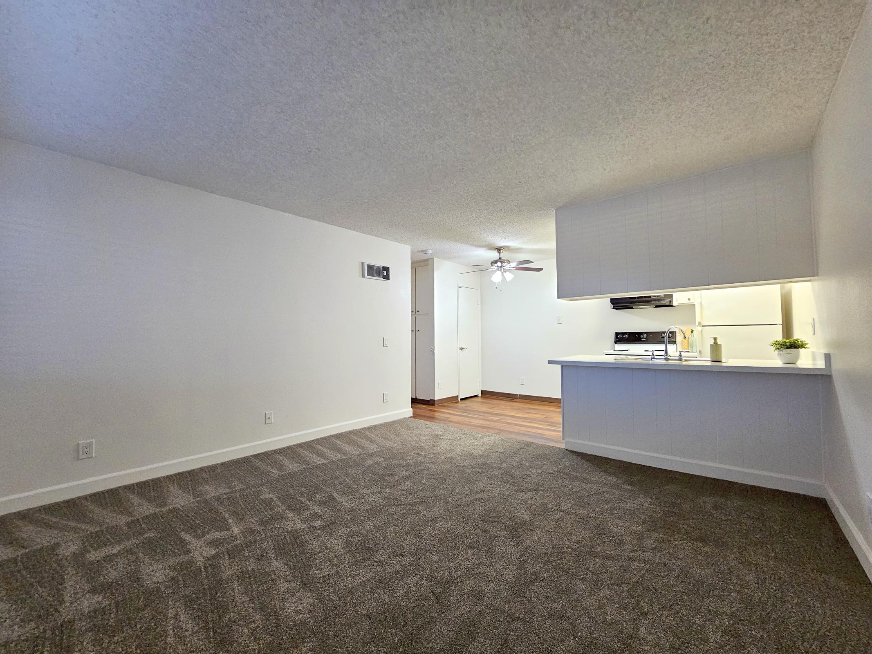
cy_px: 327
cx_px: 436
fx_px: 327
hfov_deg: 106.2
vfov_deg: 89.9
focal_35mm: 13
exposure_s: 1/60
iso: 320
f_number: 2.2
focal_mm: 2.2
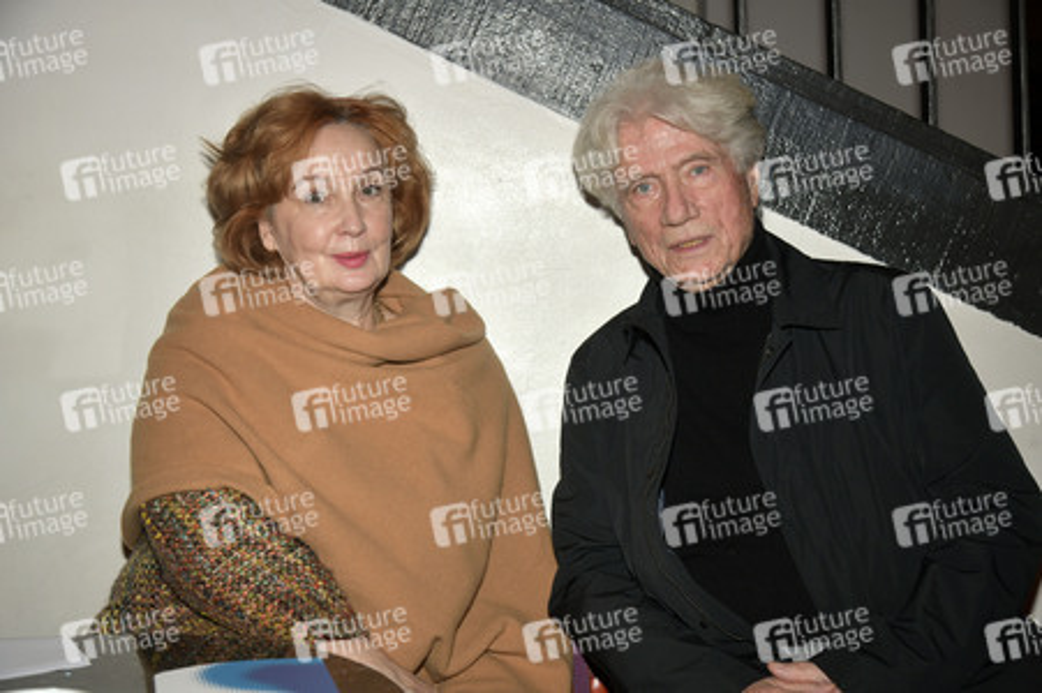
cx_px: 521
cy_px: 346
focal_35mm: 52
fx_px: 1504
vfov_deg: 26.0
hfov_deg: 38.2
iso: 640
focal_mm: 52
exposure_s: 1/200
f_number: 5.6
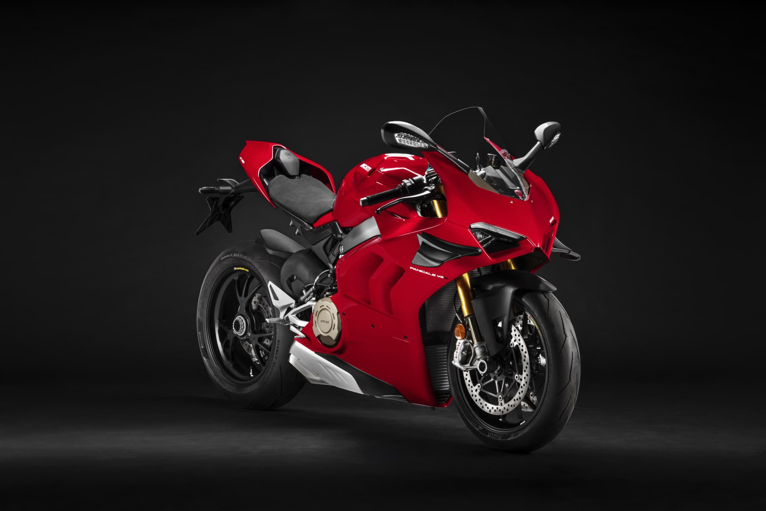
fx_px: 2234
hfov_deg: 19.5
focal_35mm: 105
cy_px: 256
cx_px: 383
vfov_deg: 13.0
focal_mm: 105
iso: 100
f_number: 13
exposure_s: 1/160
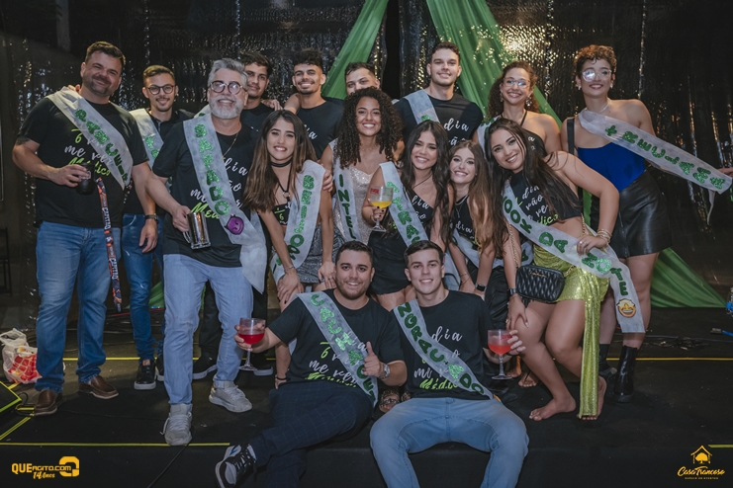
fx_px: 733
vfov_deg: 36.9
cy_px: 244
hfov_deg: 53.1
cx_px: 366
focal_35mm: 36
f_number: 3.2
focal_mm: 24
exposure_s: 1/200
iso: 1000
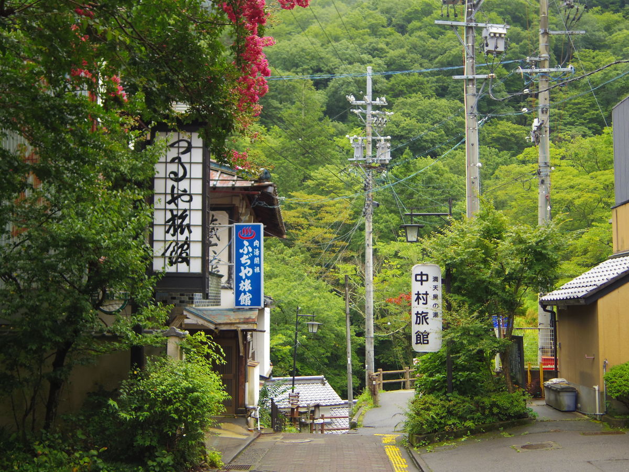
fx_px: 854
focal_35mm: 47
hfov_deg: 40.4
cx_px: 314
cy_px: 236
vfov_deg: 30.9
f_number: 1.9
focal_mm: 8.5
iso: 125
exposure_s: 1/320
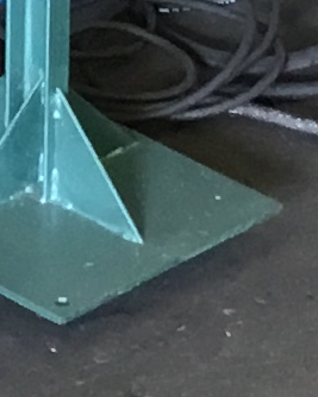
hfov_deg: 5.2
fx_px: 3484
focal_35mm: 296
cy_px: -557
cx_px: 388
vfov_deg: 6.2
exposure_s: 1/33
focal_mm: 3.3
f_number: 2.4
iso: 80
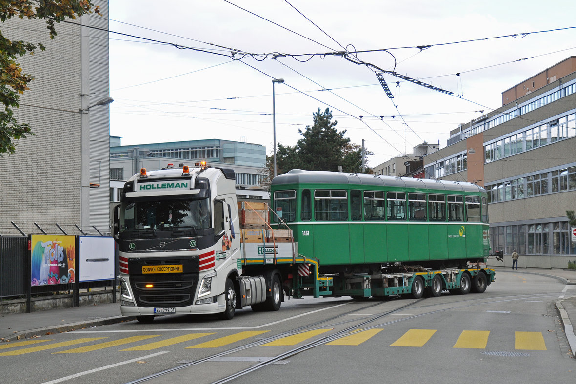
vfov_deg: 19.5
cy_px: 193
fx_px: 1120
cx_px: 289
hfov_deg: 28.8
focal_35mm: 70
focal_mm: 46
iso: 400
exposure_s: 1/800
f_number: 4
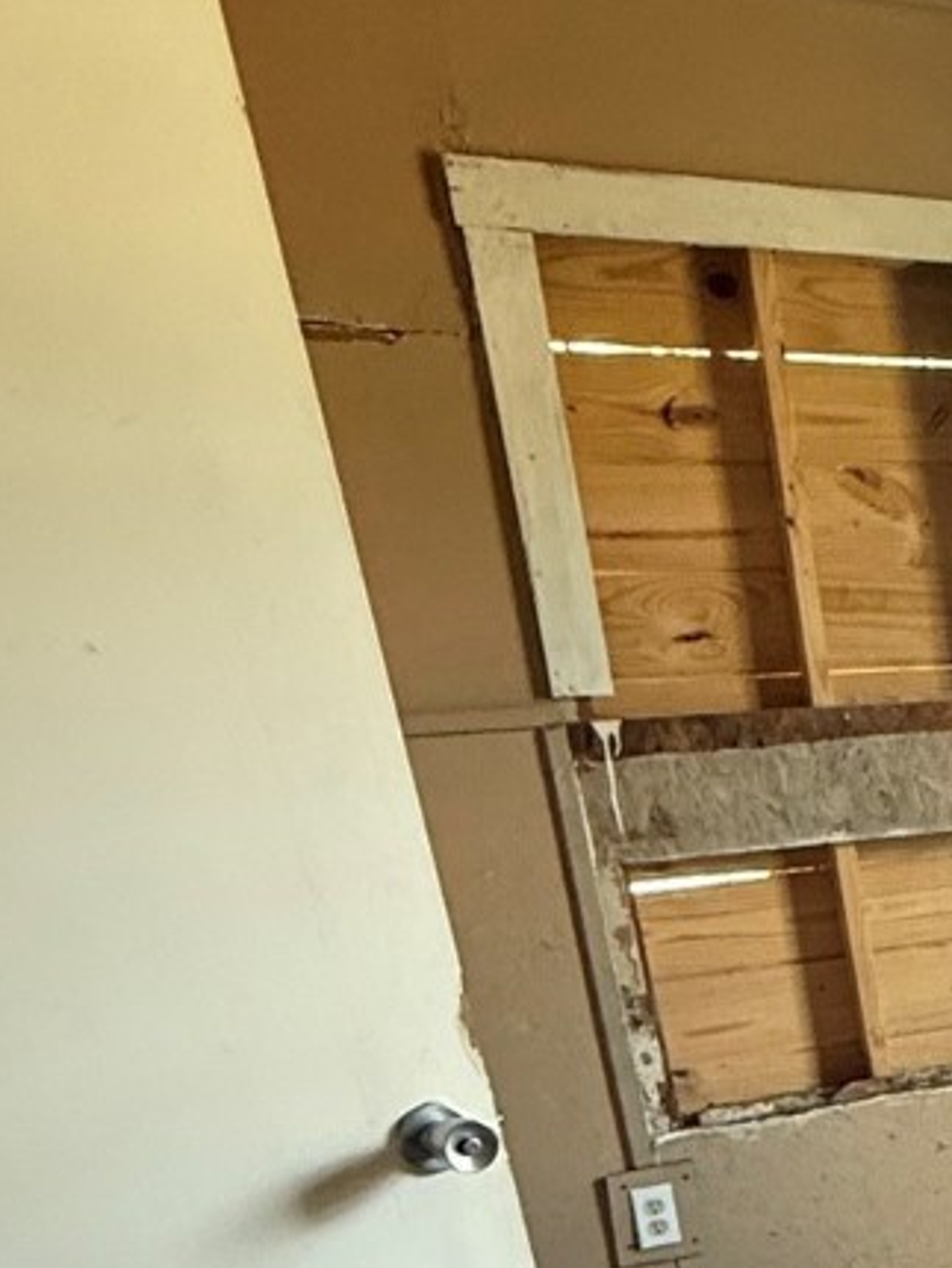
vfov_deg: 34.7
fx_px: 1832
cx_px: 1568
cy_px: 1265
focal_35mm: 50
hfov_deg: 22.0
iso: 400
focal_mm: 2.22
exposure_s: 1/60
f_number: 2.2
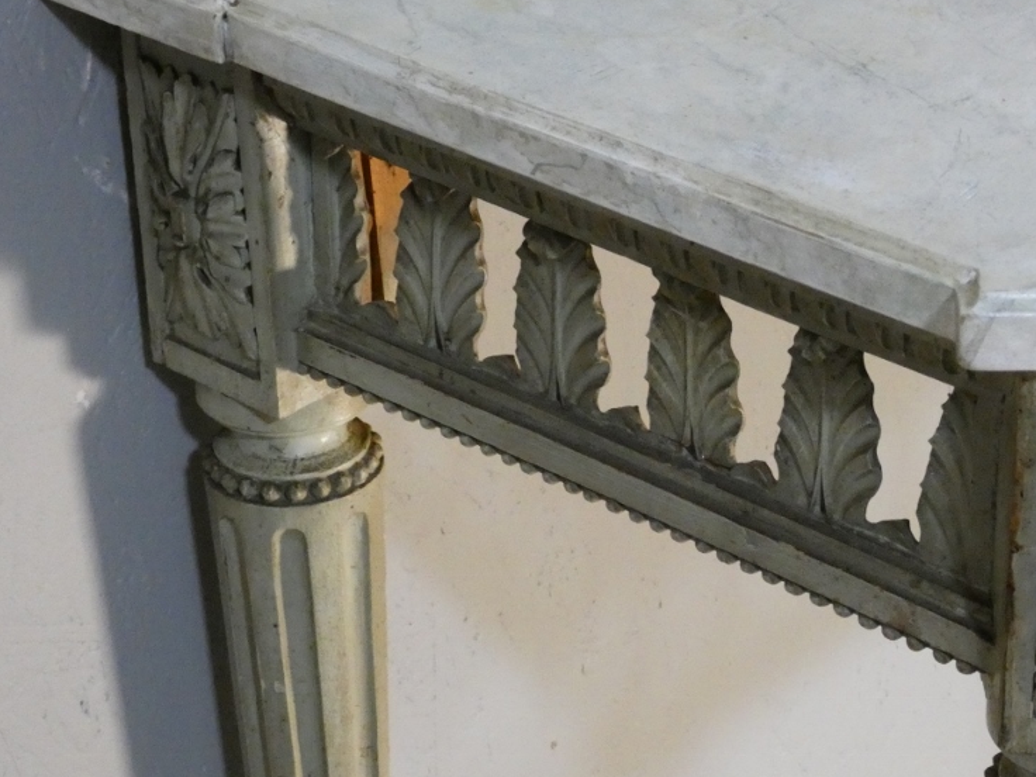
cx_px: 645
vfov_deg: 14.4
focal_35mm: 103
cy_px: 488
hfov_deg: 19.0
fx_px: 3083
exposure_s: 1/80
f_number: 4.4
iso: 1600
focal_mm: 13.3
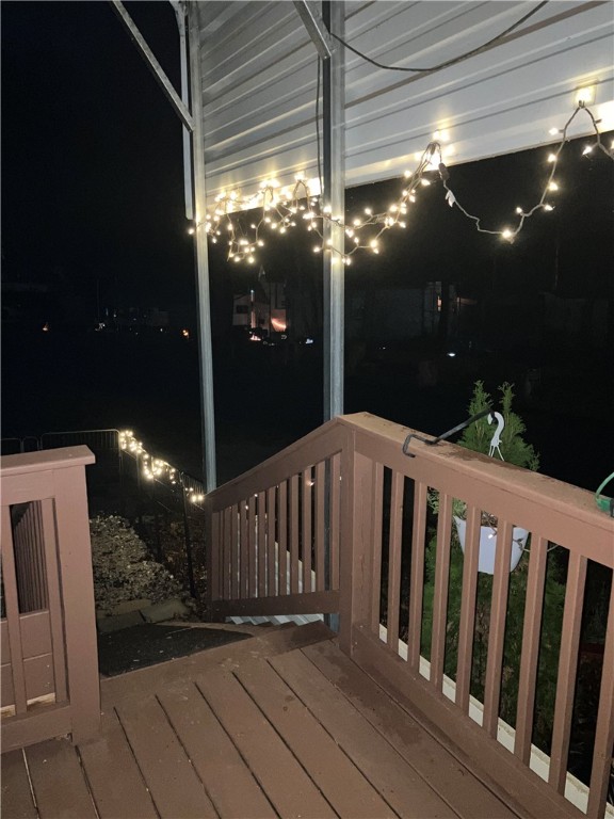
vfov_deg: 63.4
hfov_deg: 49.7
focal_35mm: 28
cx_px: 307
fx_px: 662
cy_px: 410
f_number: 1.8
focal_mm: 3.99
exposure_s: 1/4
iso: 500
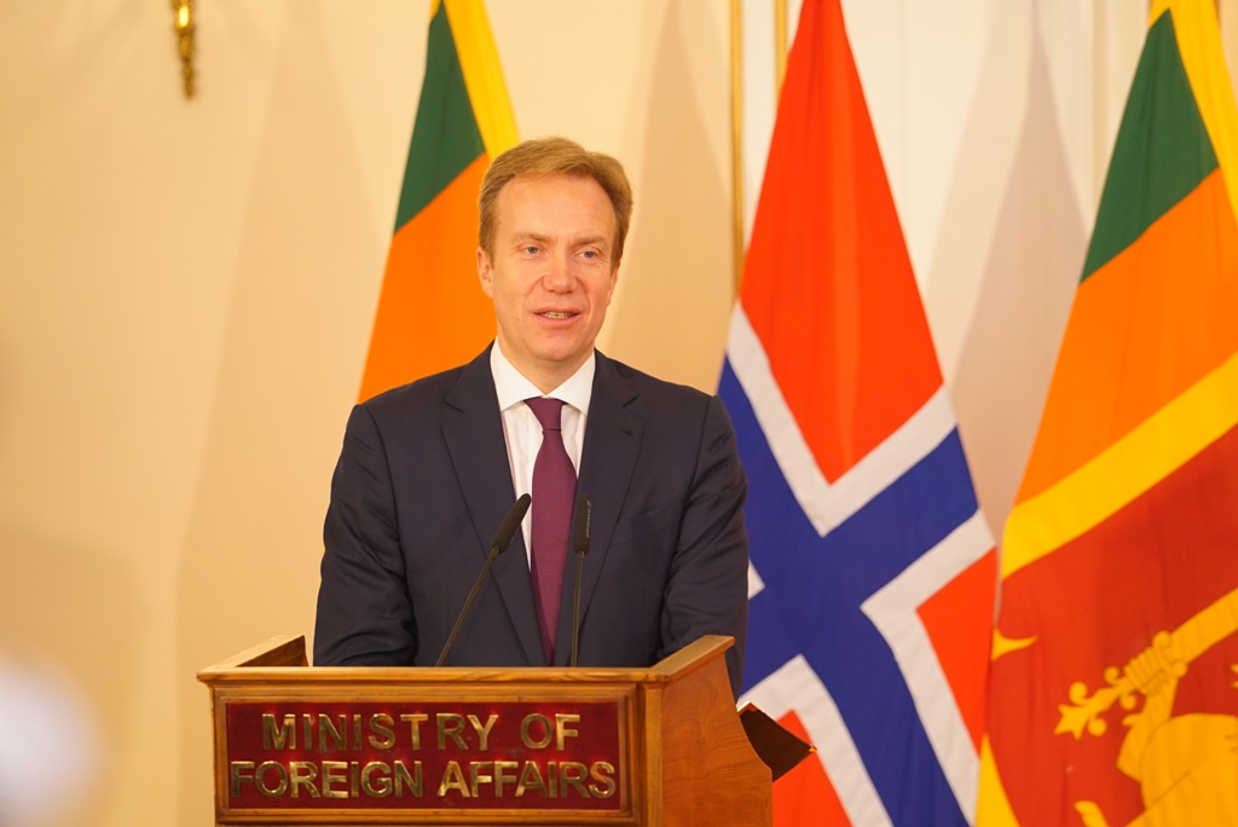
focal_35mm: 158
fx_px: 5436
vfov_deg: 8.7
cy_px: 414
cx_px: 619
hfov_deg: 13.0
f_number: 4
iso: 2500
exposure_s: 1/160
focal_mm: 158
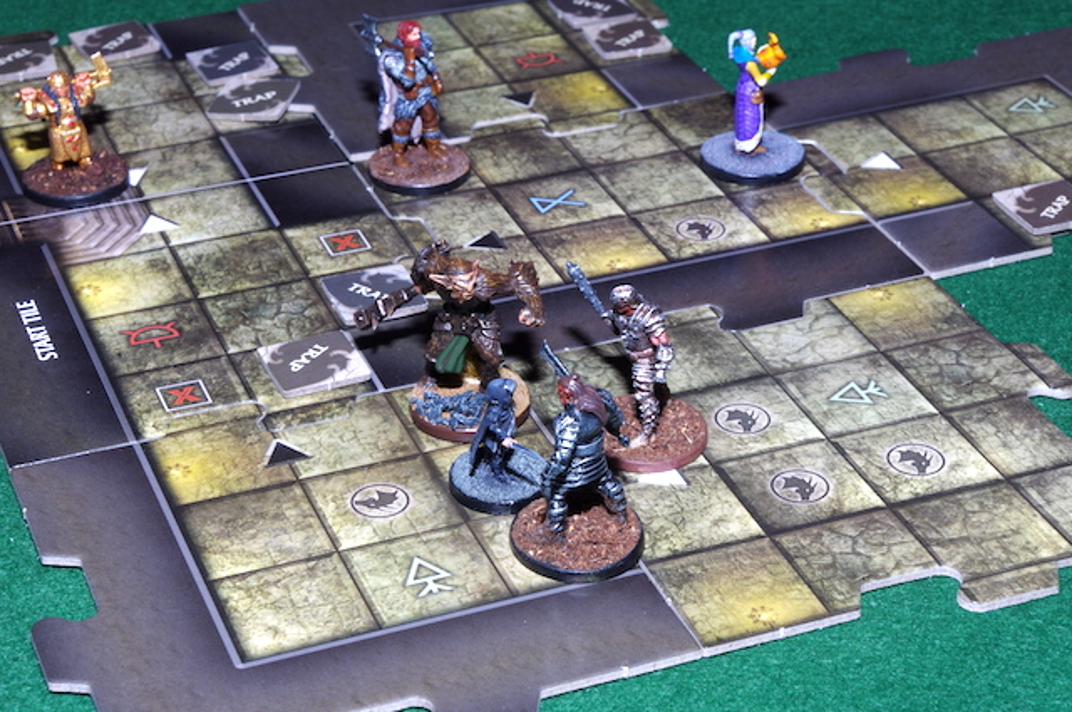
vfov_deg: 16.6
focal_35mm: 82
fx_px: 2439
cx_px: 536
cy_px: 356
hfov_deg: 24.8
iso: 200
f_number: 18
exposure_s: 1/40
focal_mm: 55
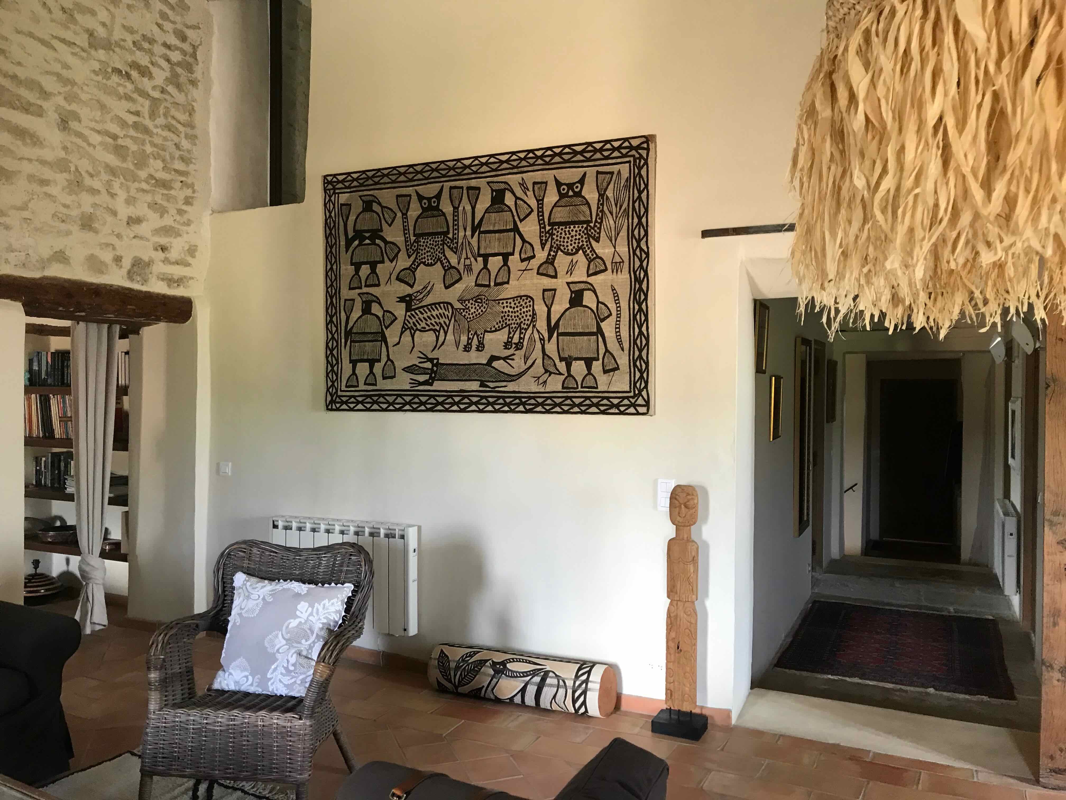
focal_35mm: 28
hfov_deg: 63.4
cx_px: 533
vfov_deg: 49.7
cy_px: 400
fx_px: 862
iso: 40
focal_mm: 3.99
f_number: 1.8
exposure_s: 1/17
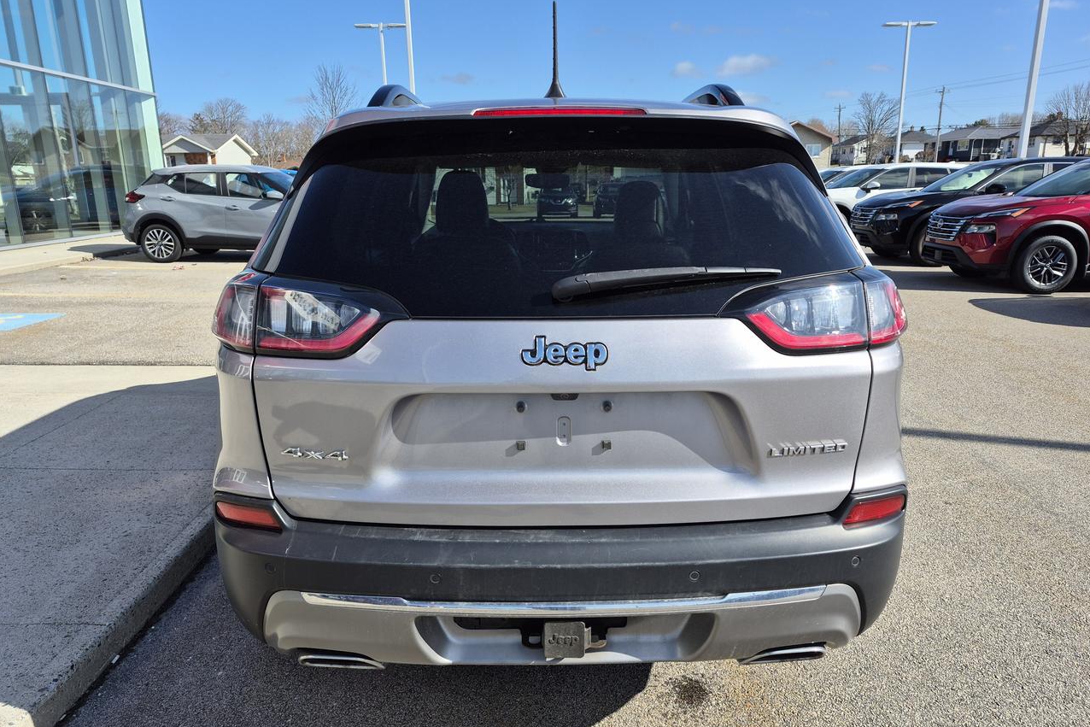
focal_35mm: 24
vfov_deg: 53.1
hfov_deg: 73.7
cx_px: 545
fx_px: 727
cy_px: 393
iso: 25
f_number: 1.8
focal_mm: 5.4
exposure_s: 1/1392
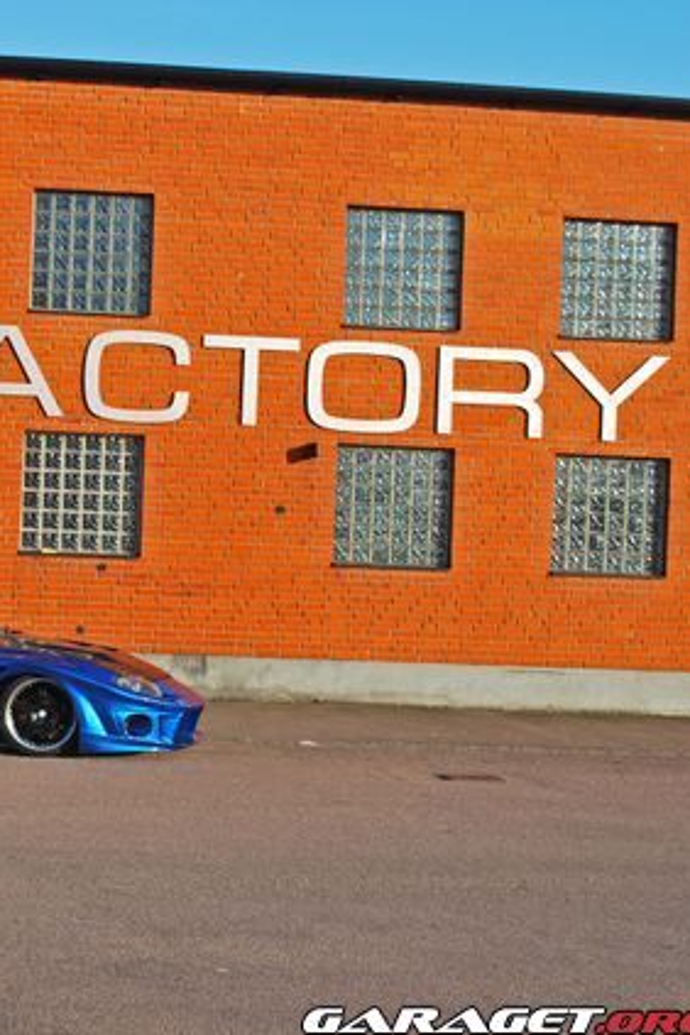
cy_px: 521
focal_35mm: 59
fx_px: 1696
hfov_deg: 21.8
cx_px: -61
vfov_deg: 33.9
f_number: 6.3
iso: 100
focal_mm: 26
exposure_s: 1/160
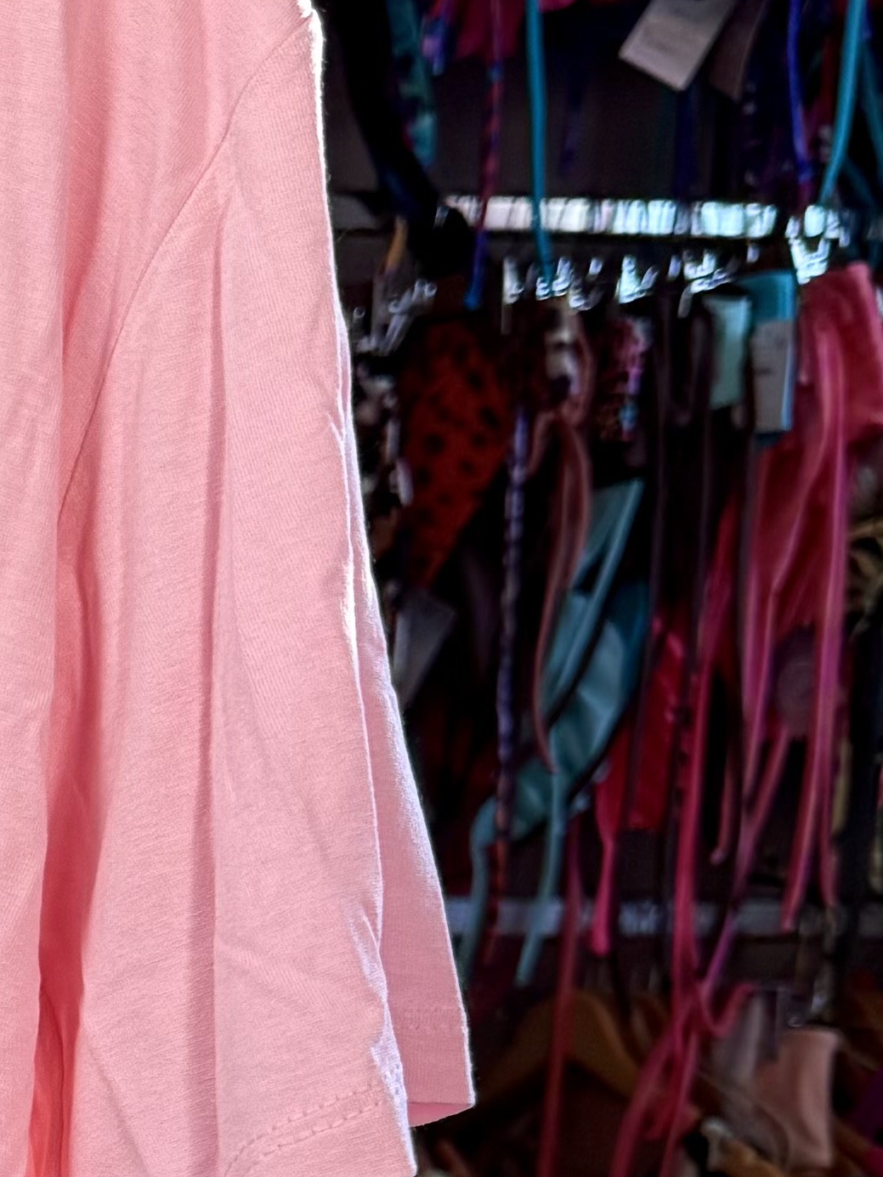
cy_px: 1423
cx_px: -931
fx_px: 3367
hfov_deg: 12.9
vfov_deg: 18.7
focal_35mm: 99
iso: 64
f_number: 1.78
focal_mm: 6.76
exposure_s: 1/200
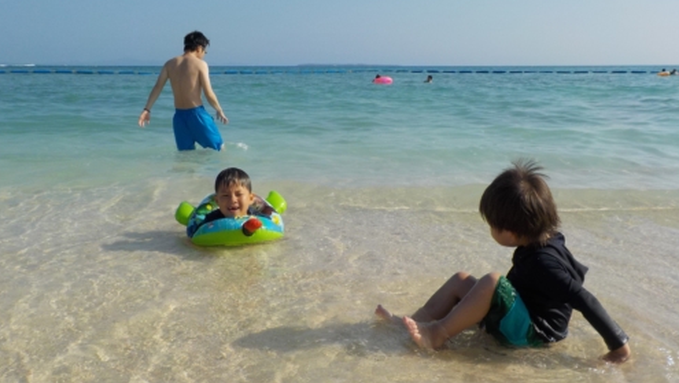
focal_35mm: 33
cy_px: 220
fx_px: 594
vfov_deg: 35.6
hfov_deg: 59.5
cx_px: 339
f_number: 3.3
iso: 125
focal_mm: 4.1
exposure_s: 1/2000
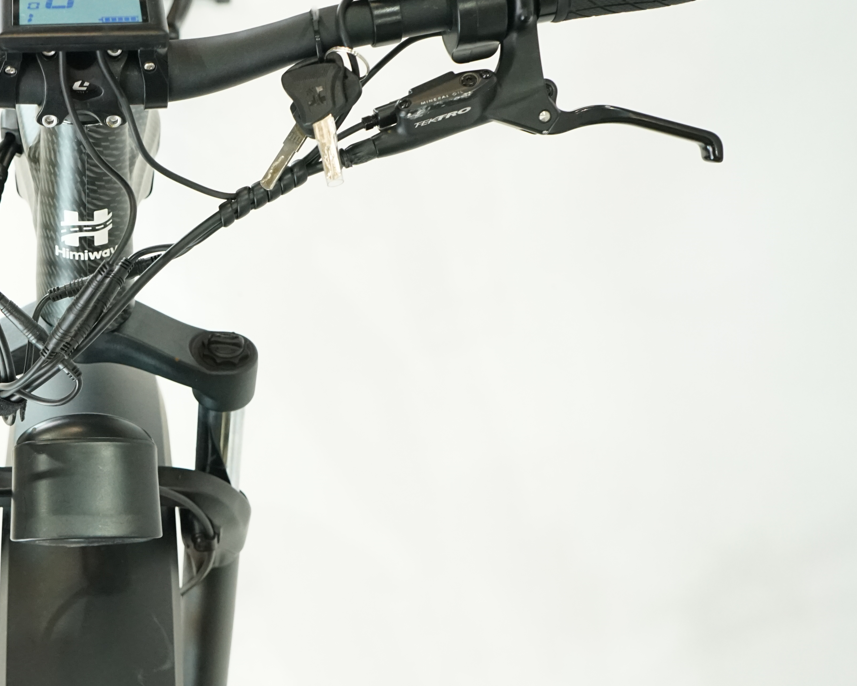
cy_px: 395
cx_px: 91
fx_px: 1547
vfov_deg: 25.0
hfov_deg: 29.7
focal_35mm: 61
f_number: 5.6
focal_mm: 35
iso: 3200
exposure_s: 1/200
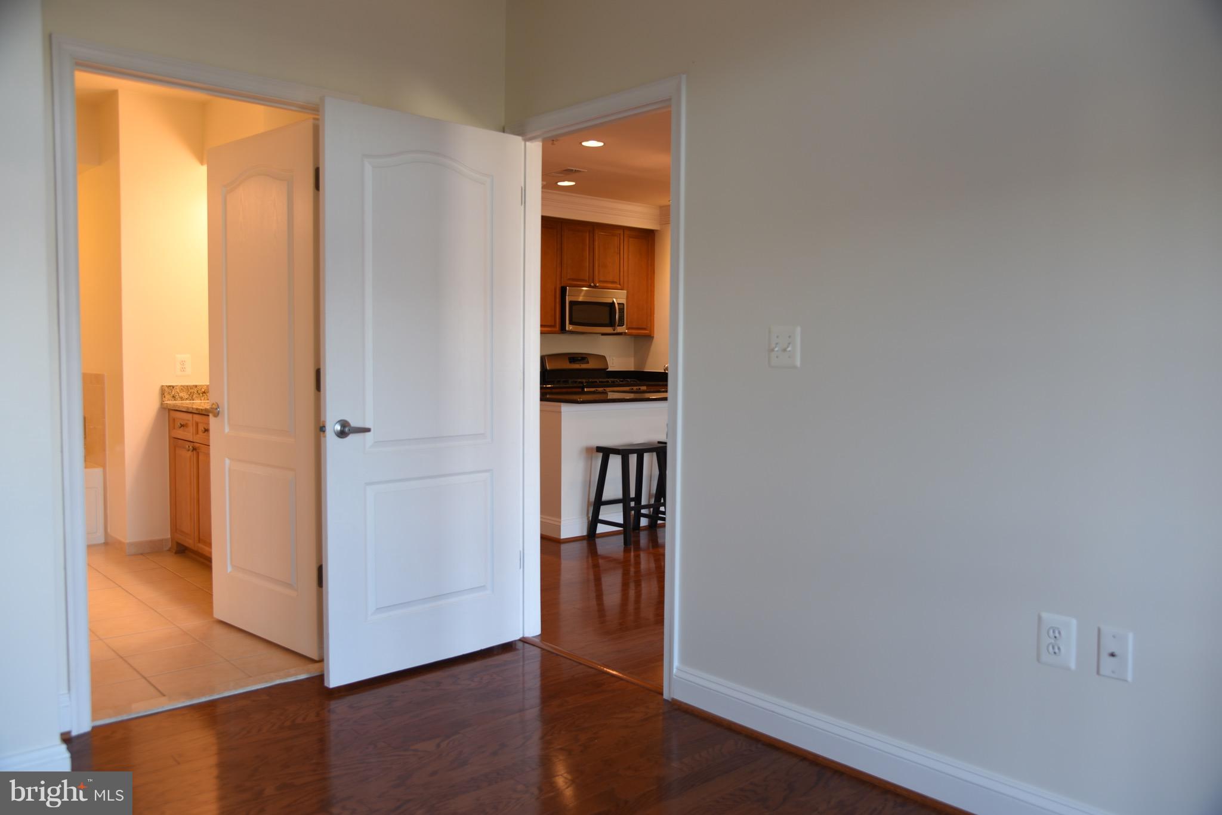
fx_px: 951
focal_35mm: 28
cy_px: 408
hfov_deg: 65.5
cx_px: 611
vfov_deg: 46.4
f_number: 4.5
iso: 125
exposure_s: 1/13
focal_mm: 28
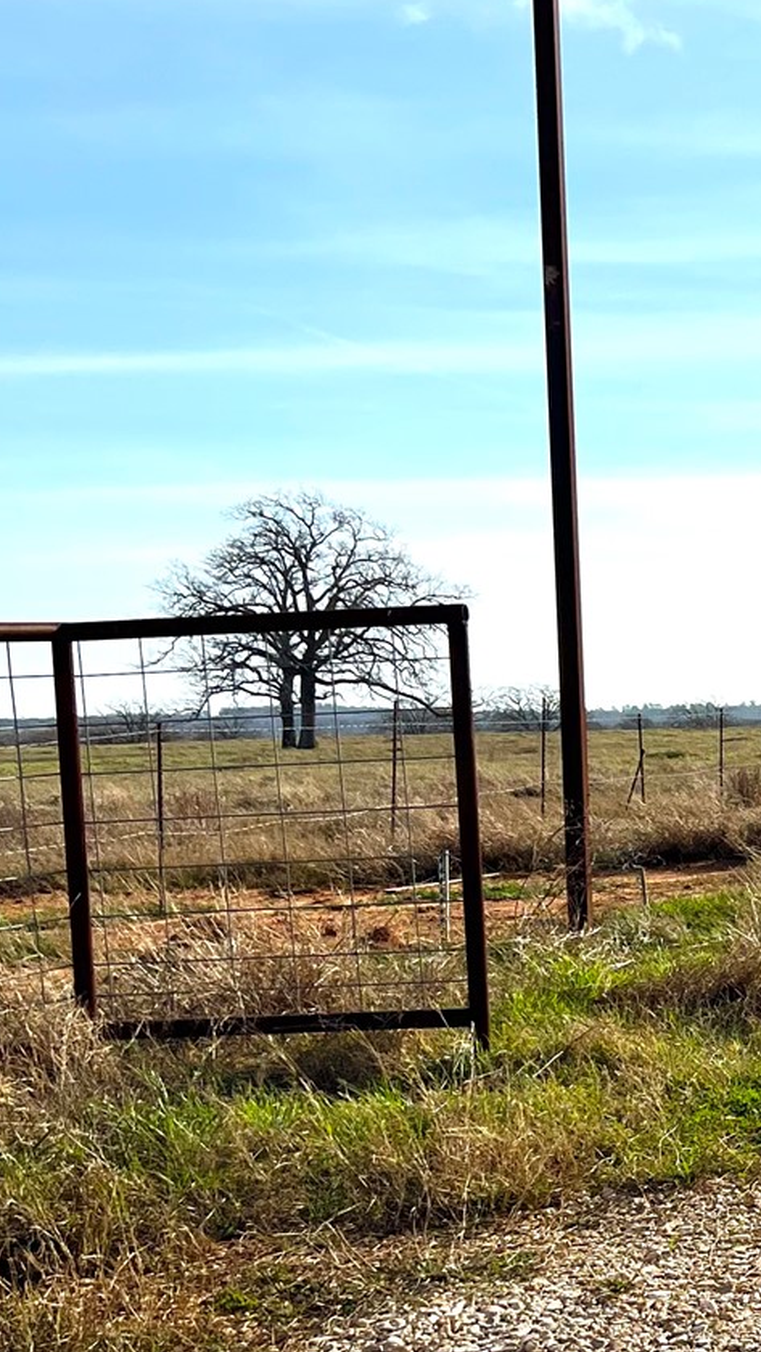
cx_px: 1184
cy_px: 982
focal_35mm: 69
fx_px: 2475
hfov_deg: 15.9
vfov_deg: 30.2
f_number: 1.5
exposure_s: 1/10309
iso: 50
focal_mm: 5.7
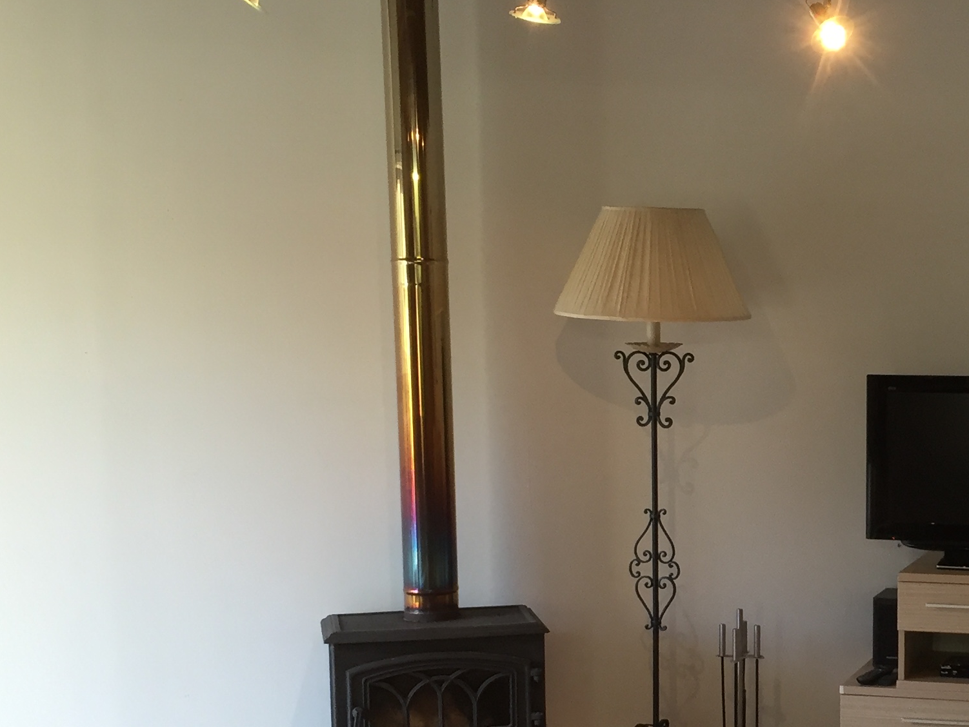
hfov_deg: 29.2
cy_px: 536
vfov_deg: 23.1
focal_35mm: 63
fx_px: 1764
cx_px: 905
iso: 80
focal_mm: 4.15
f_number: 2.2
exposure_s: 1/33
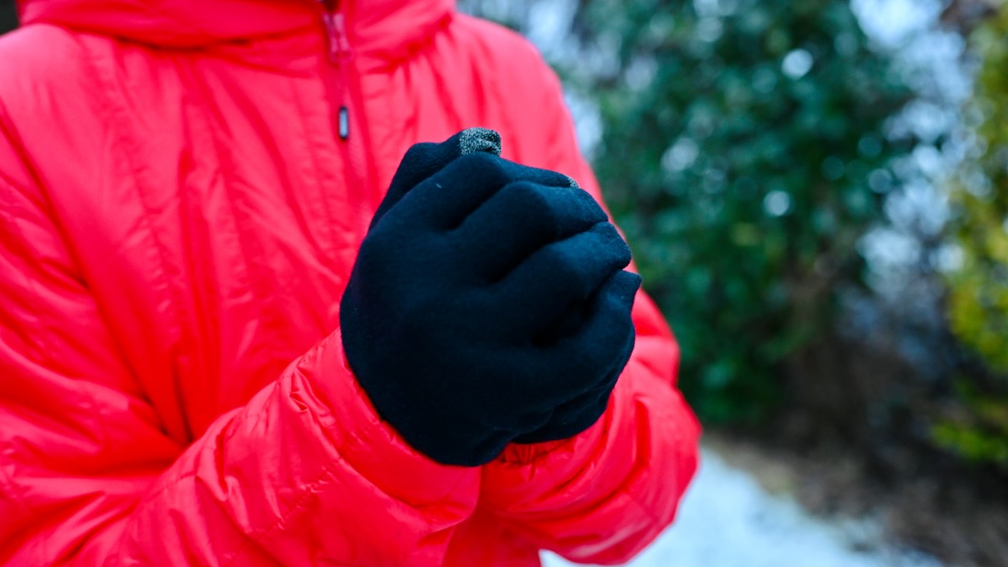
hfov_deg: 54.0
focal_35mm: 37
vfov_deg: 32.0
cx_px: 507
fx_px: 989
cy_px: 306
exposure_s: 1/100
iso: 3200
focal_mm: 35
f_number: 2.8
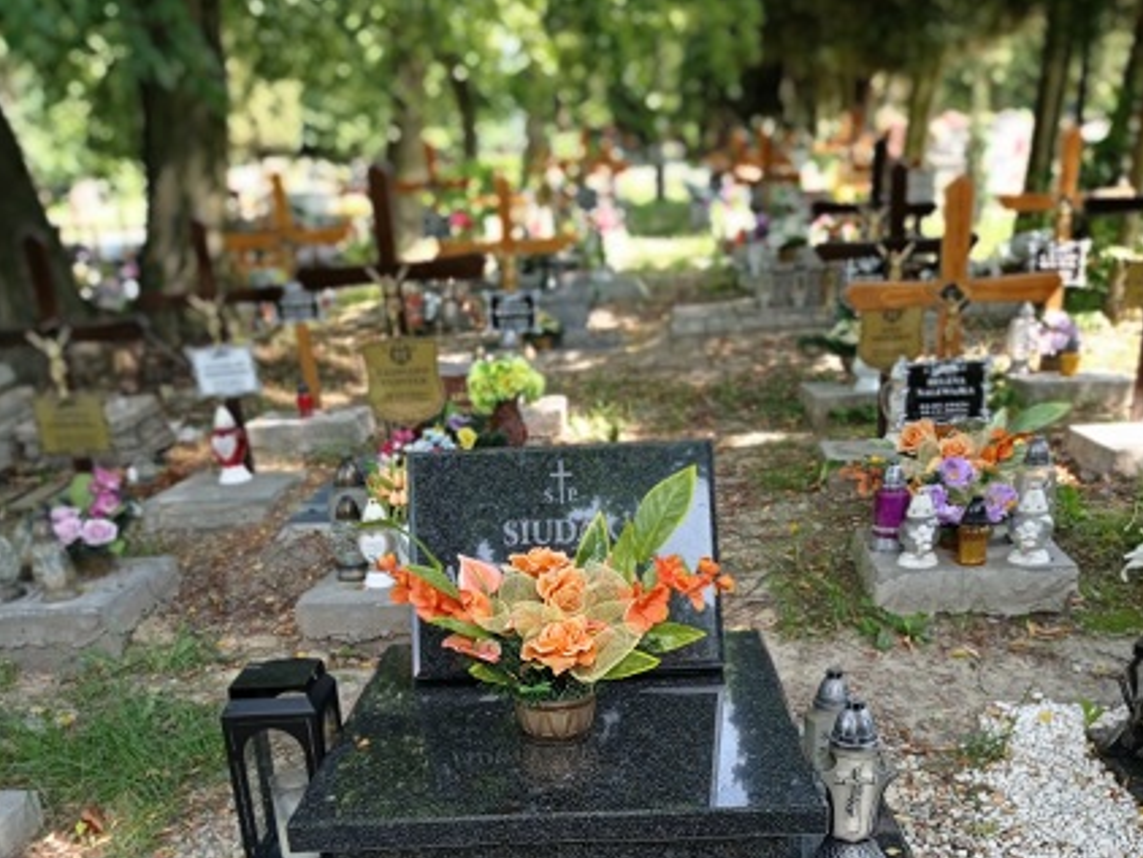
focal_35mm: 38
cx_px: 572
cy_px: 724
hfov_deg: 49.0
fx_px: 1255
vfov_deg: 36.1
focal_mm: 4.74
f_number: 1.79
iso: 100
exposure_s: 1/350
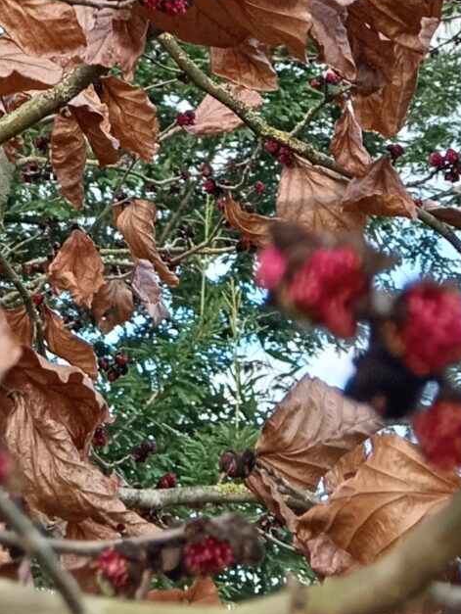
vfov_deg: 17.4
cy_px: -291
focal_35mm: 102
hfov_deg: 13.9
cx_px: -142
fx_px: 1809
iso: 103
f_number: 1.8
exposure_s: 1/125
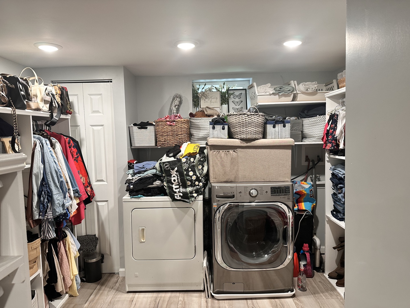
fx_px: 284
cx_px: 205
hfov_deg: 71.6
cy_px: 154
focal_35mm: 24
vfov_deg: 56.8
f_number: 1.78
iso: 200
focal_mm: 6.86
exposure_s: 1/60
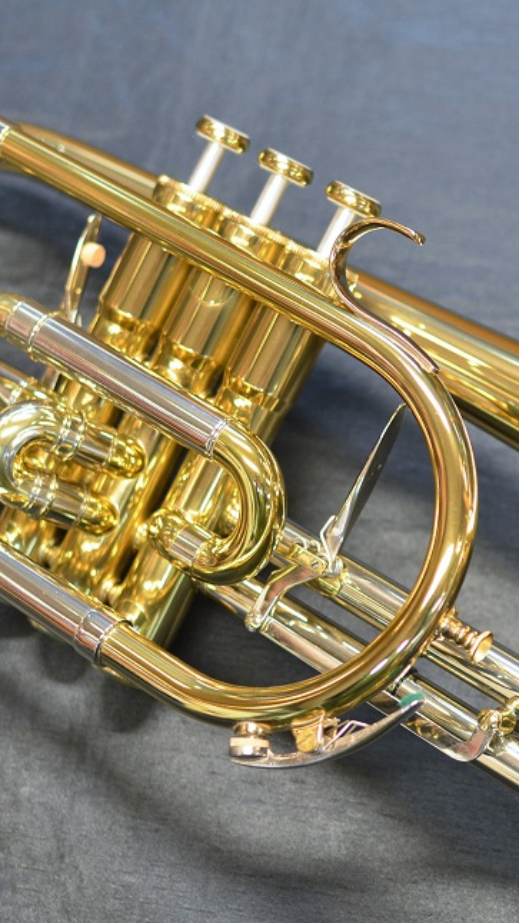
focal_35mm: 84
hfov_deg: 14.4
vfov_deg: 25.4
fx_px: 2052
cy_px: 461
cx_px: 375
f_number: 3.2
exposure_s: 1/40
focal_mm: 35
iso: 800
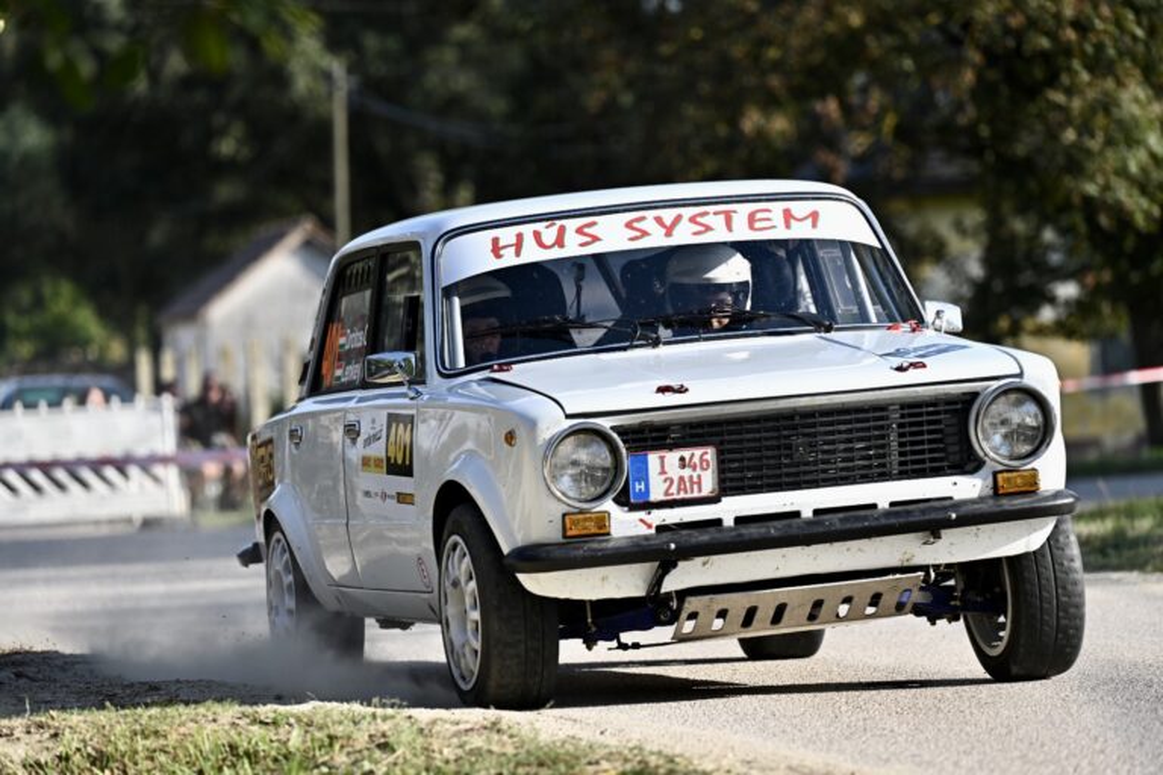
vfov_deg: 7.0
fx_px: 6299
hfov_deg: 10.5
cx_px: 582
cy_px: 388
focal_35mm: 195
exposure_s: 1/1600
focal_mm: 195
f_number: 3.5
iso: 220
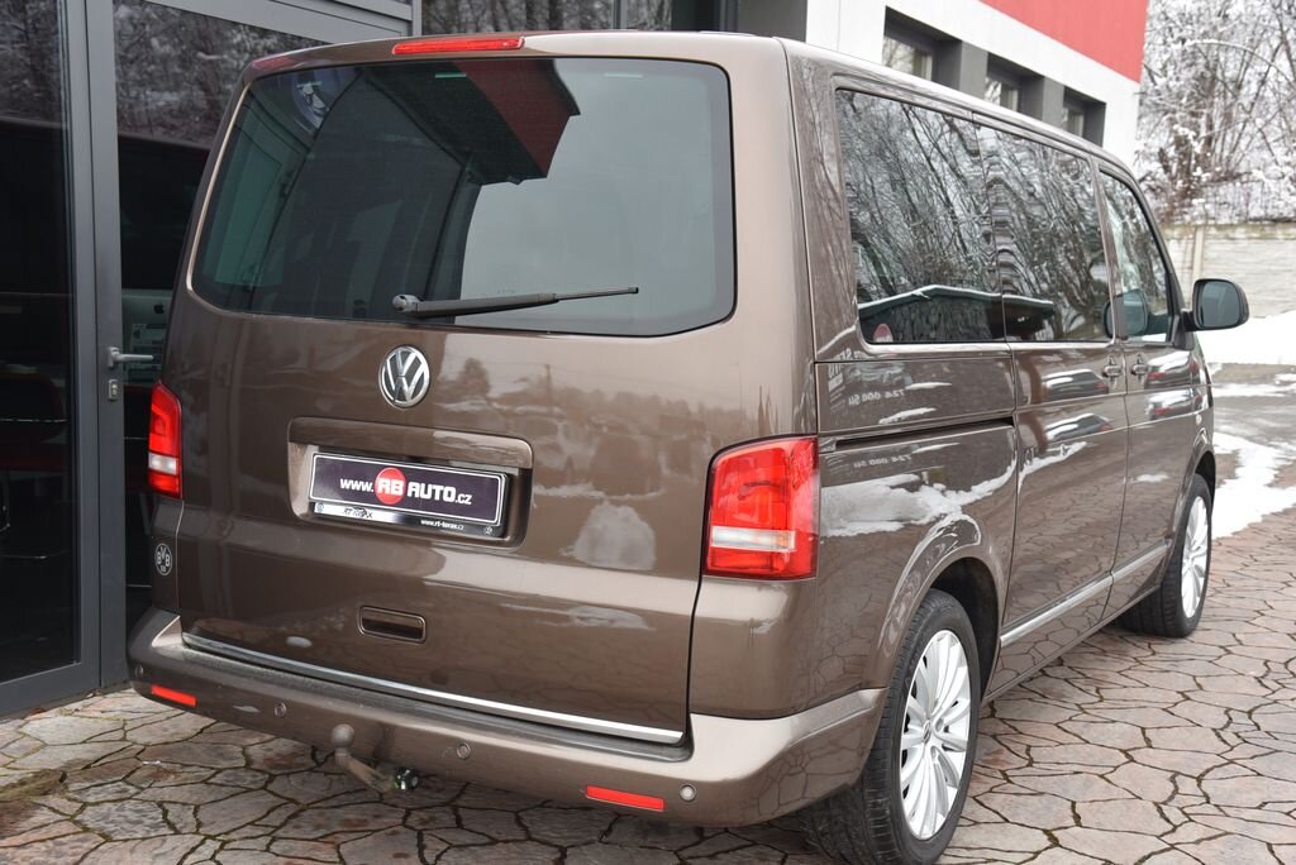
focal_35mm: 44
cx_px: 648
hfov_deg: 44.5
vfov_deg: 30.6
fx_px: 1585
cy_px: 432
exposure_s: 1/125
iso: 500
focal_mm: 44
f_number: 5.6
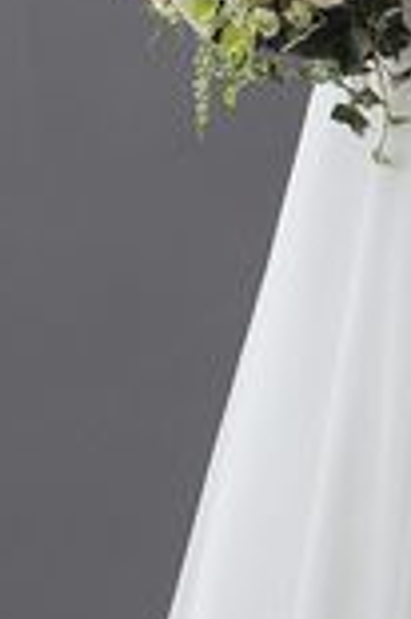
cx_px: 746
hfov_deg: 4.2
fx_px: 5595
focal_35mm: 326
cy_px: 166
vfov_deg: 6.3
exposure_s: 1/60
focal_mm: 70
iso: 200
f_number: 7.1
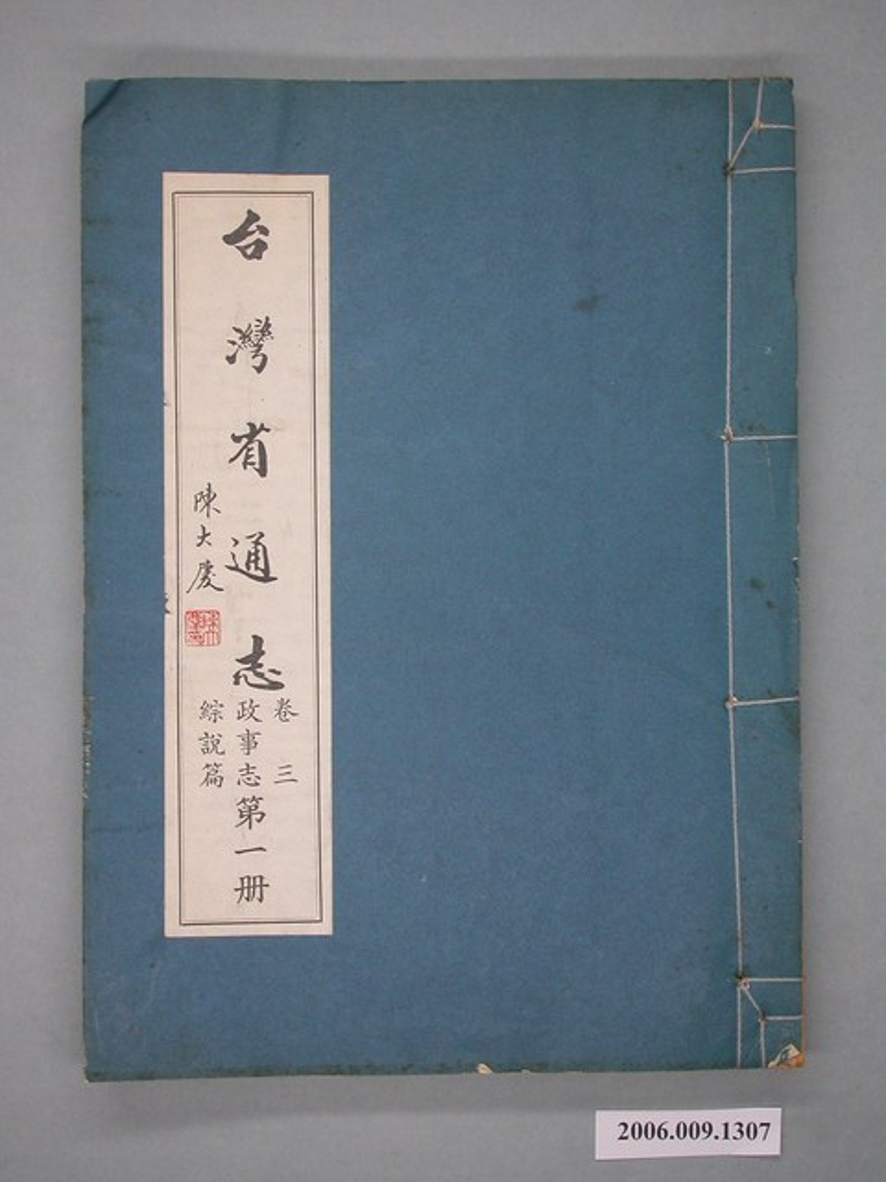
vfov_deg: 36.2
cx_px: 443
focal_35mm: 53
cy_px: 591
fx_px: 1809
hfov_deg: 27.5
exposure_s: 1/66.2
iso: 100
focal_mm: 11.1
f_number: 2.9
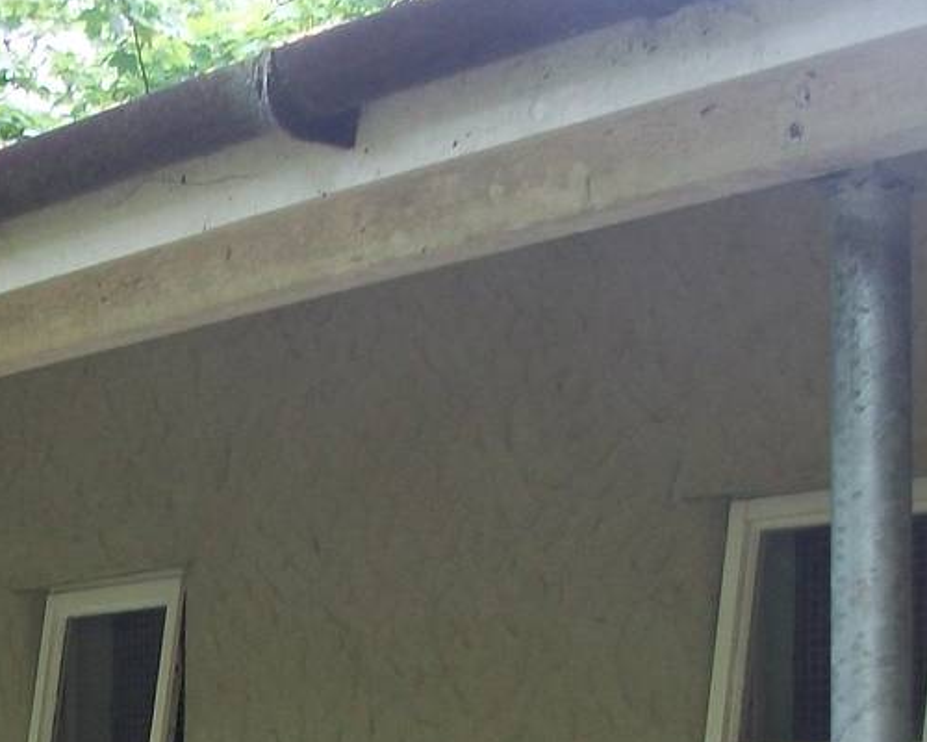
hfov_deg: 18.5
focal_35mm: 100
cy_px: 957
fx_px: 2744
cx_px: -80
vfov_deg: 14.7
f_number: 2.9
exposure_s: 1/50
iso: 80
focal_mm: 5.7
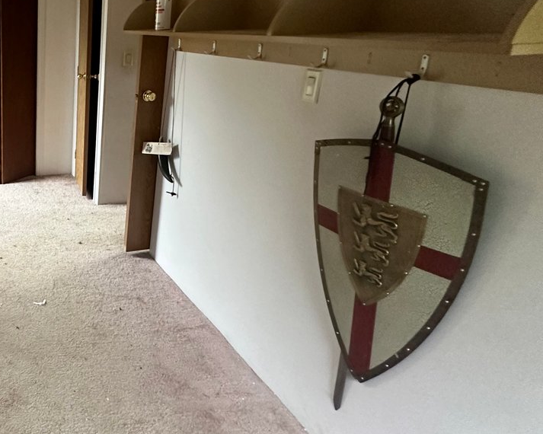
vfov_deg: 49.3
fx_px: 466
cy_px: 153
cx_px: -8
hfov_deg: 48.8
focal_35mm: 29
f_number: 2.2
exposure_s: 1/60
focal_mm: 2.22
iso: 400
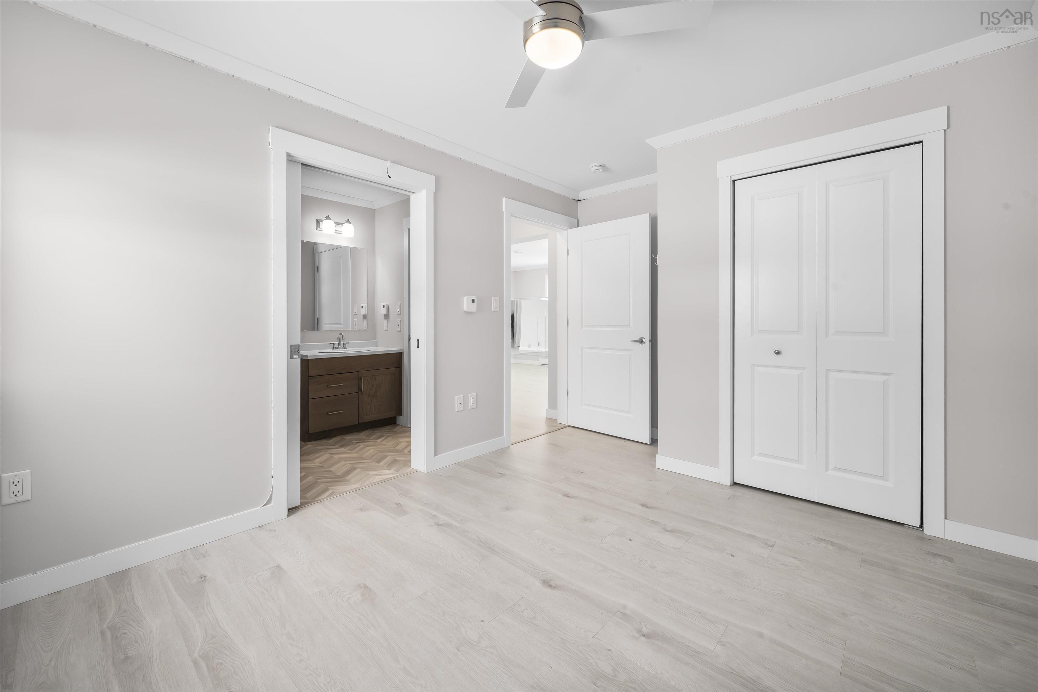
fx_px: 404
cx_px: 519
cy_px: 346
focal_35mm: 14
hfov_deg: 104.3
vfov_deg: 81.2
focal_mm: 14
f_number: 10
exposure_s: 1/20
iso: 400
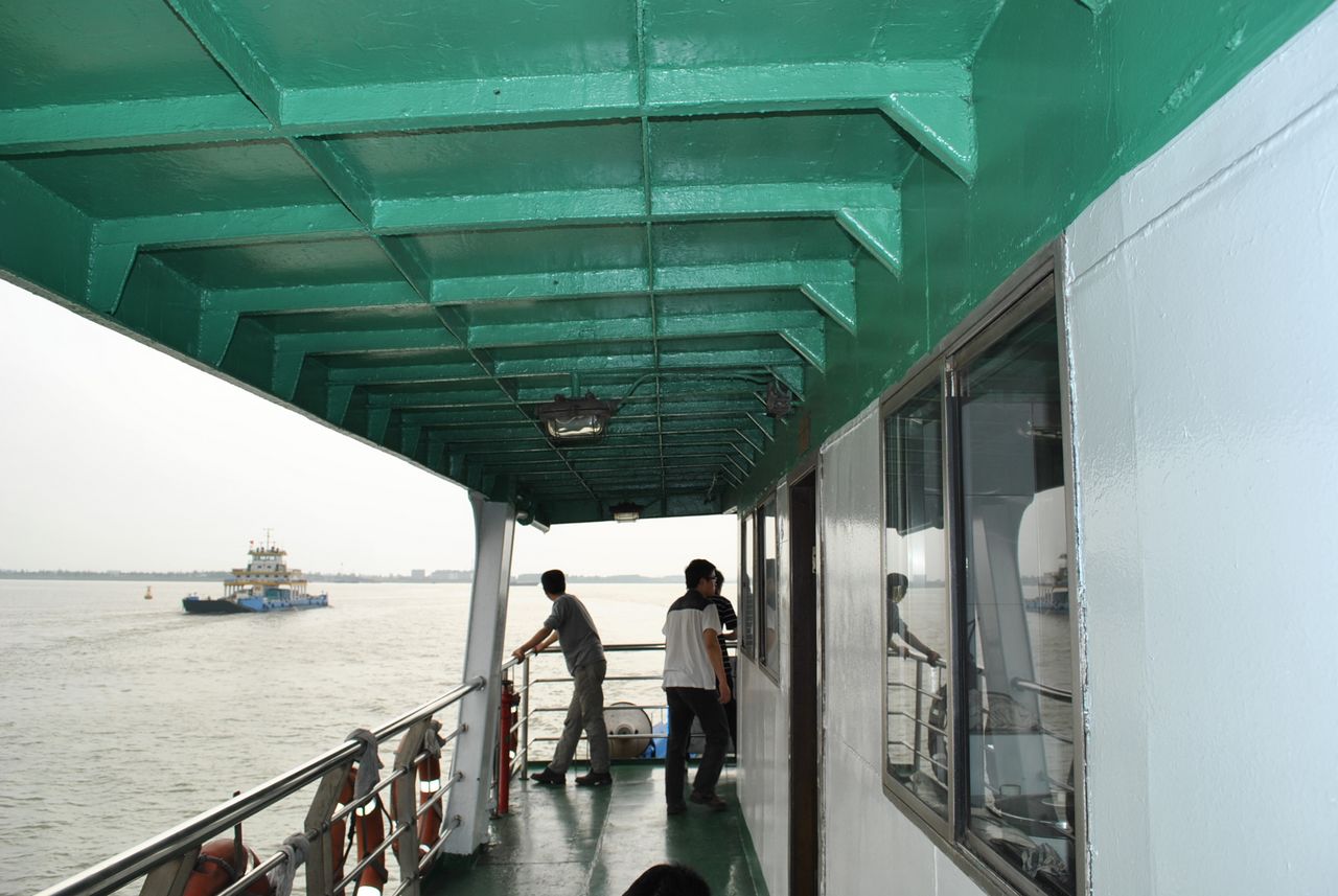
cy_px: 448
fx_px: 1005
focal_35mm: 27
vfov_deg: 48.1
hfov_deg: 67.3
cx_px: 669
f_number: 7.1
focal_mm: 18
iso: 100
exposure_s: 1/200
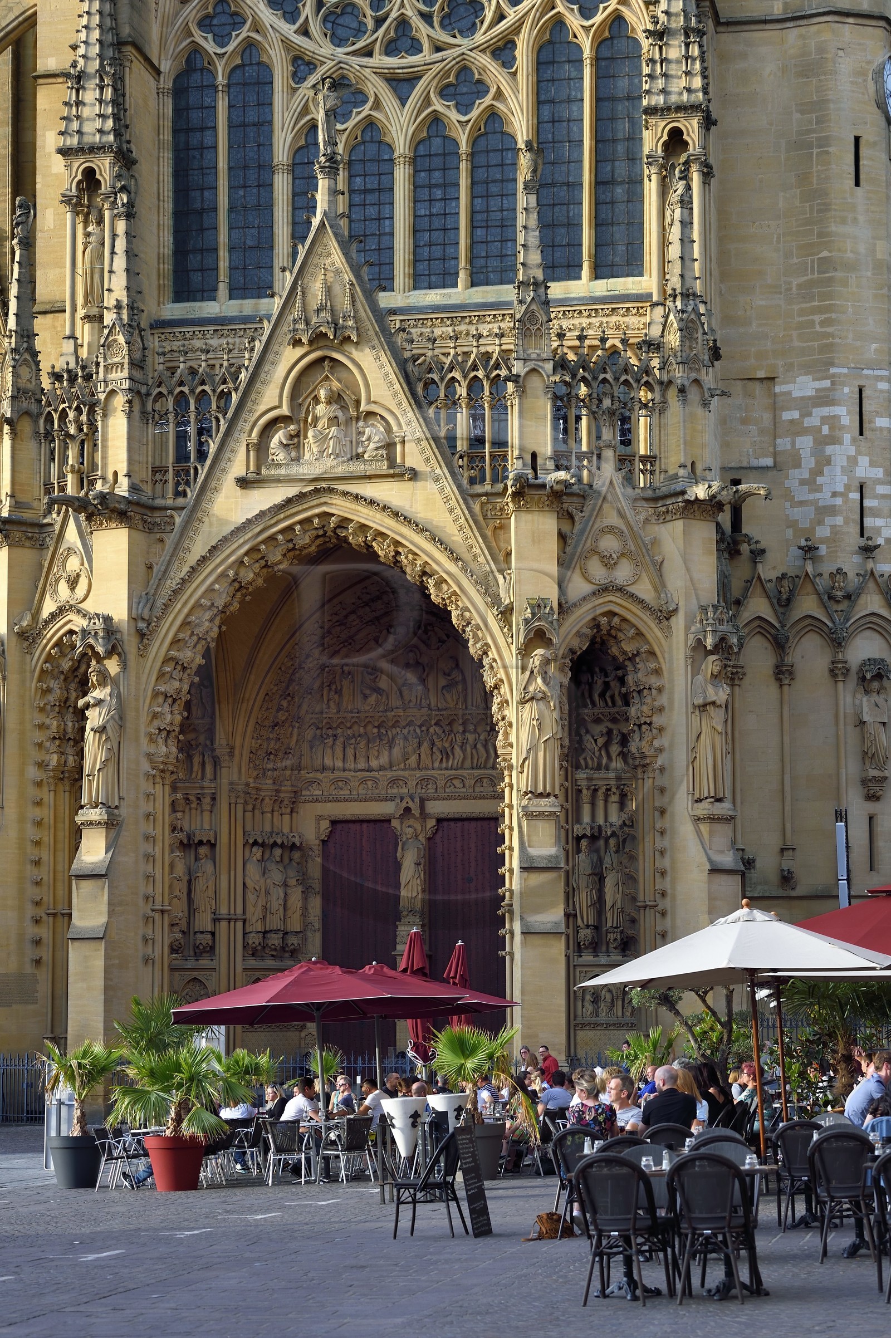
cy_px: 669
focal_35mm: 75
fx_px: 2787
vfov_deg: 27.0
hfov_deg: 18.2
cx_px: 446
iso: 200
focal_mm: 75
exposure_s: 1/160
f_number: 6.3
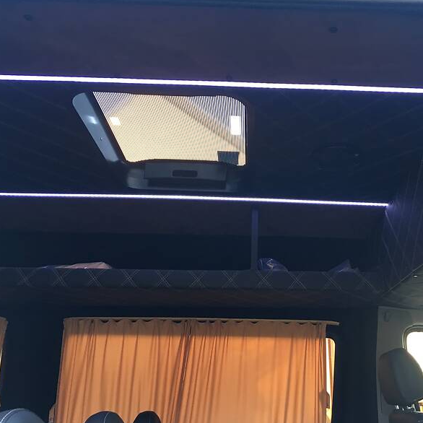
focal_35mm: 35
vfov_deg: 47.2
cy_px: 214
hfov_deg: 46.8
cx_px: 261
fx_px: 484
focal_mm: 4.2
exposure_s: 1/33
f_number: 2.2
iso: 50
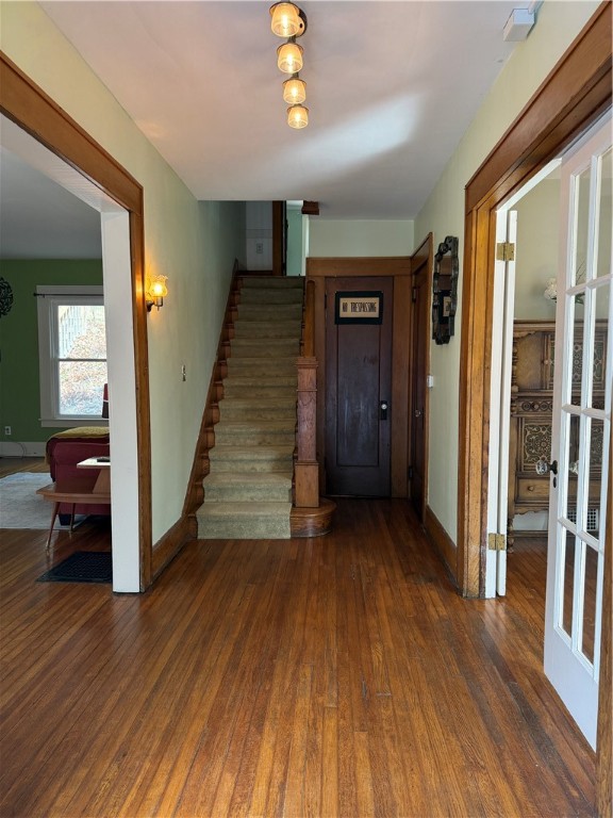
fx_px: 567
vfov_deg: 71.6
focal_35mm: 24
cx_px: 306
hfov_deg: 56.8
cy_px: 409
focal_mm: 6.76
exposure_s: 1/120
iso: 250
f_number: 1.78
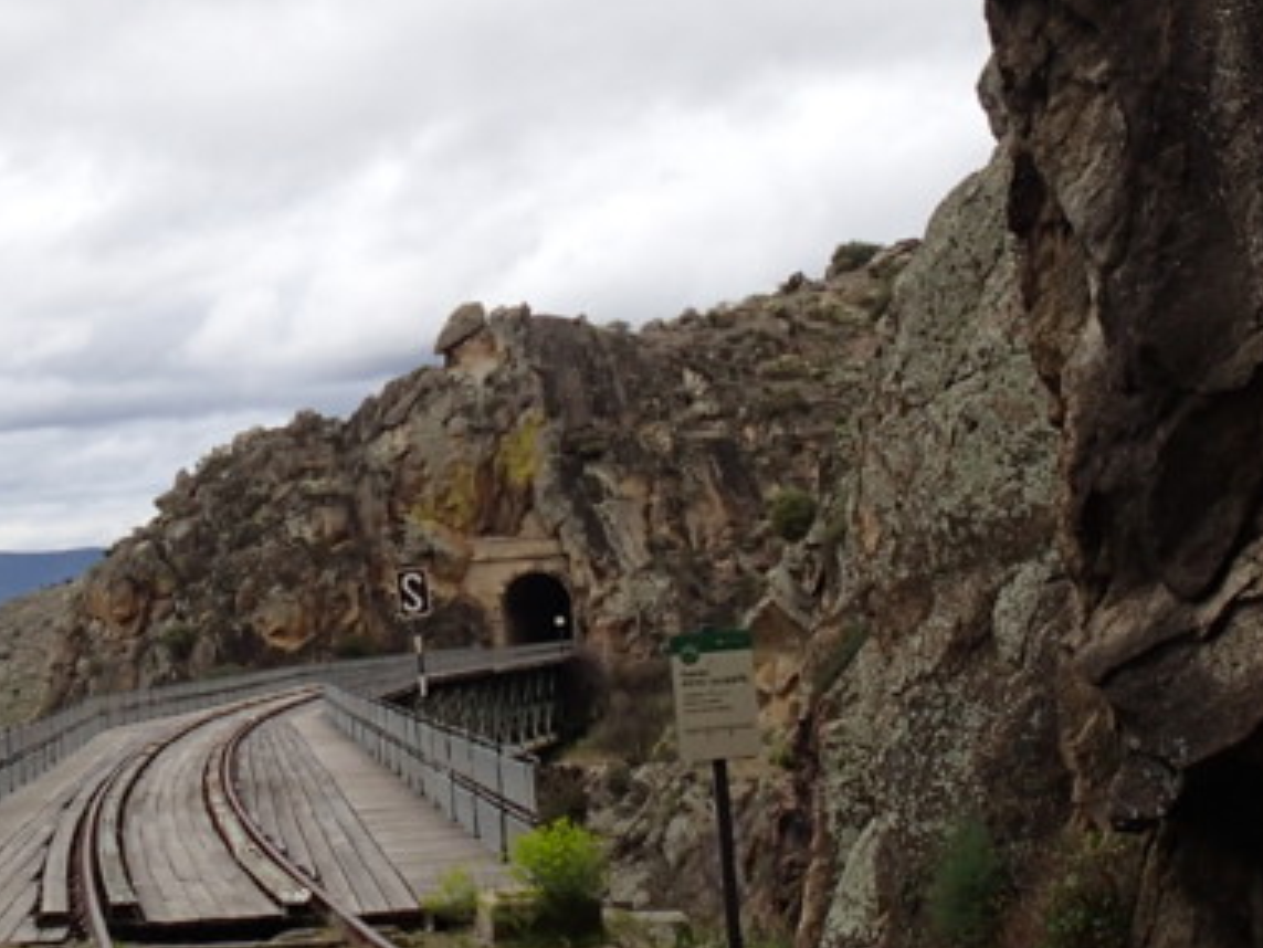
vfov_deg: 23.2
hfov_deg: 30.5
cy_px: 345
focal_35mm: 63
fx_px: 2299
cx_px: 411
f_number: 2.8
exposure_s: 1/640
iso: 100
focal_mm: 4.5
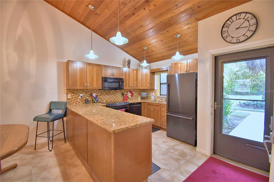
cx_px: 137
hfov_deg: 100.4
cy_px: 91
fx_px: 114
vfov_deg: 77.3
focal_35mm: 15
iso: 1000
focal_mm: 10
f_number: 4.5
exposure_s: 1/30
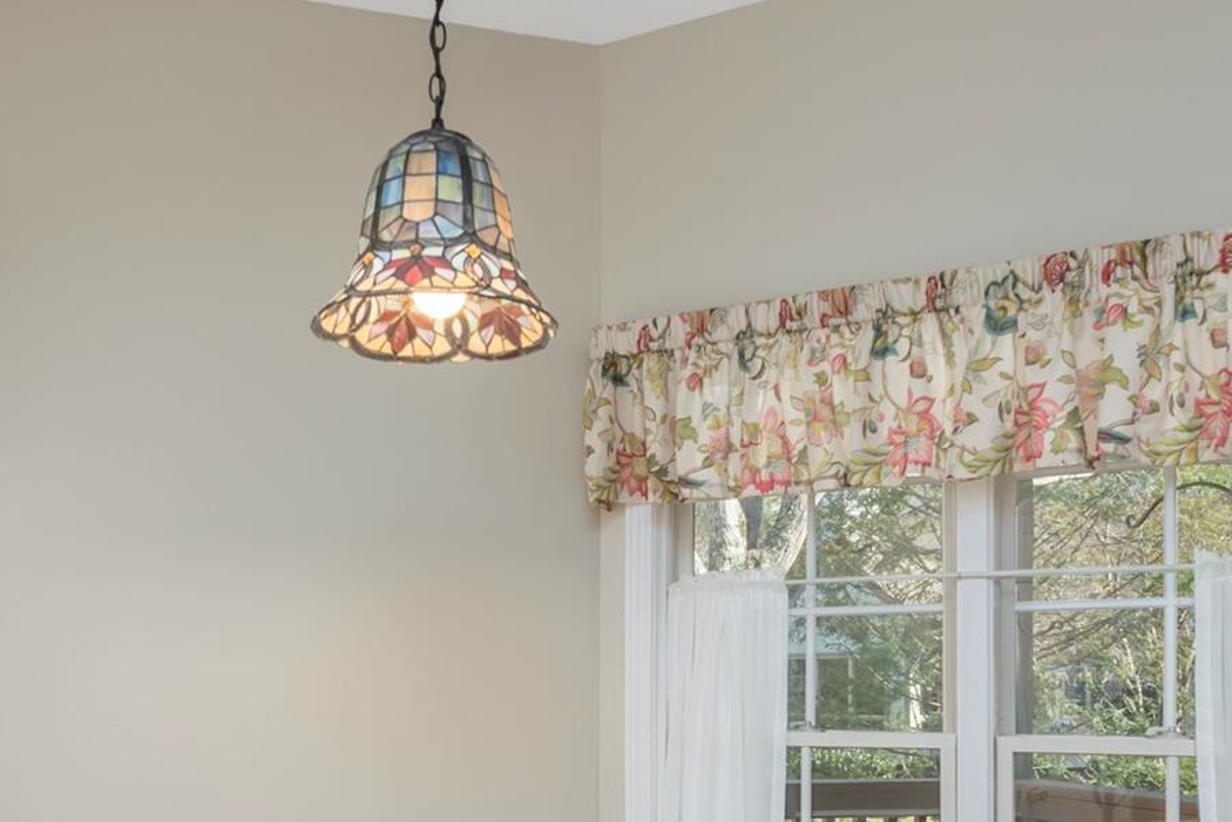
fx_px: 1095
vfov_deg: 39.3
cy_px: 672
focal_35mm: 32
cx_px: 472
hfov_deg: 58.1
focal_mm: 14
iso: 320
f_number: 7.1
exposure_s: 1/30
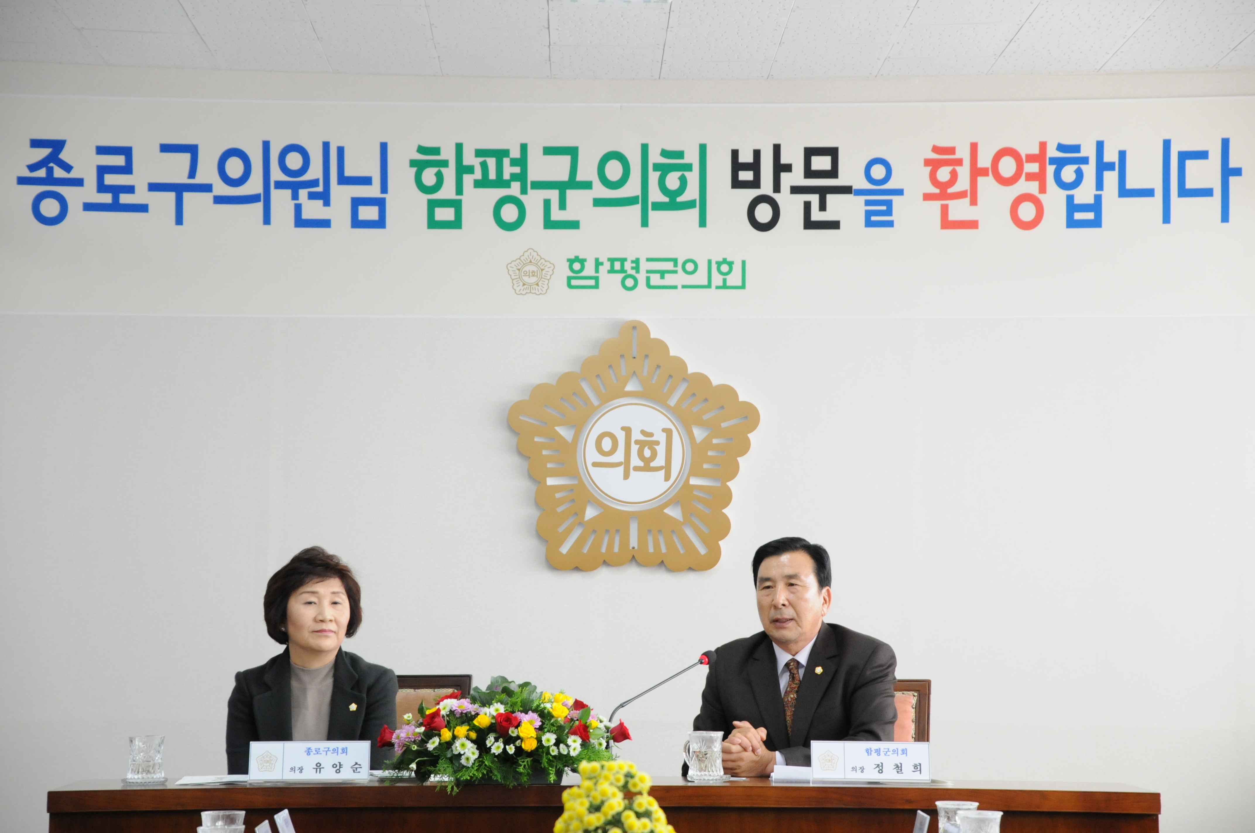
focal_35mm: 112
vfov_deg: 12.1
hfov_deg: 18.2
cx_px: 628
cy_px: 416
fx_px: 3917
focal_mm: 75
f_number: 5
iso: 1250
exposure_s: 1/100
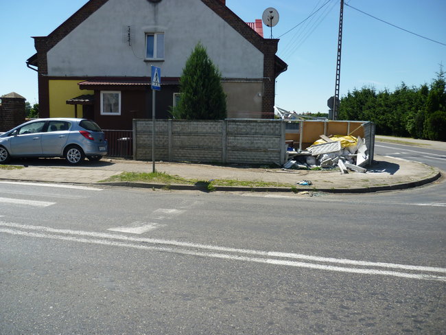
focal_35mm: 31
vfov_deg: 45.5
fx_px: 400
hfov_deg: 58.3
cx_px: 223
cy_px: 168
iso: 80
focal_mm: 5.5
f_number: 8
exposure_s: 1/160
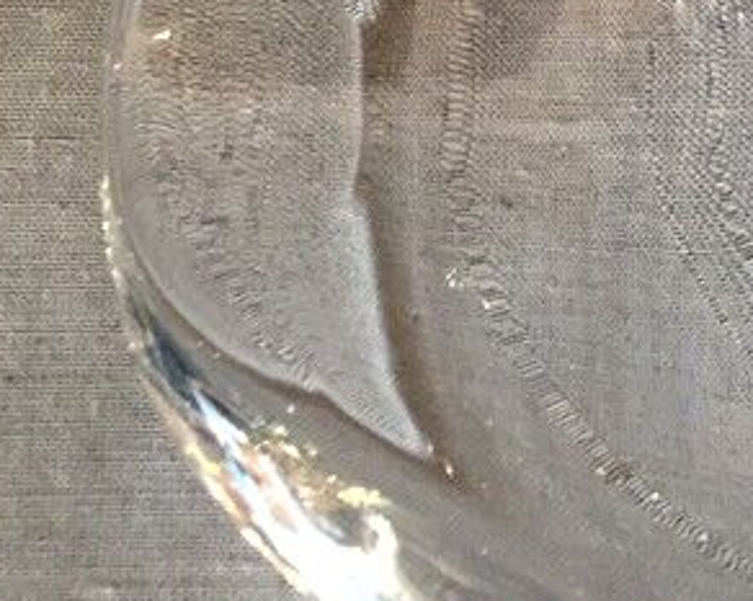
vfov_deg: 15.6
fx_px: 2160
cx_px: 1093
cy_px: 36
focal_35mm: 97
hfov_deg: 17.9
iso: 250
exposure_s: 1/20
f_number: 2.2
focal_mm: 4.15
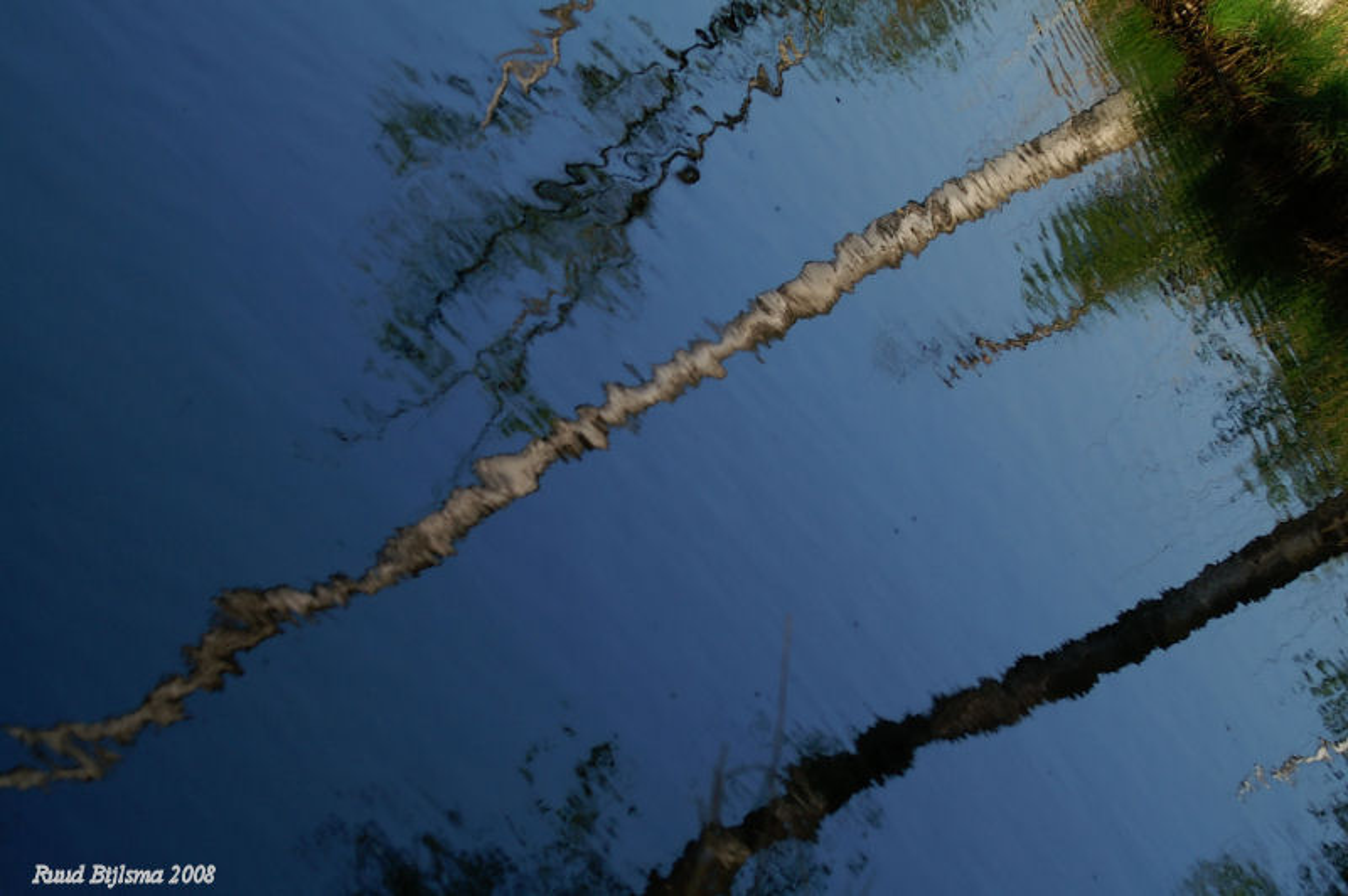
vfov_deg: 12.2
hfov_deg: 18.2
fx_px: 4209
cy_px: 448
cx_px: 674
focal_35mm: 112
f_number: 9.5
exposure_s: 1/750
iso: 400
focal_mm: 75
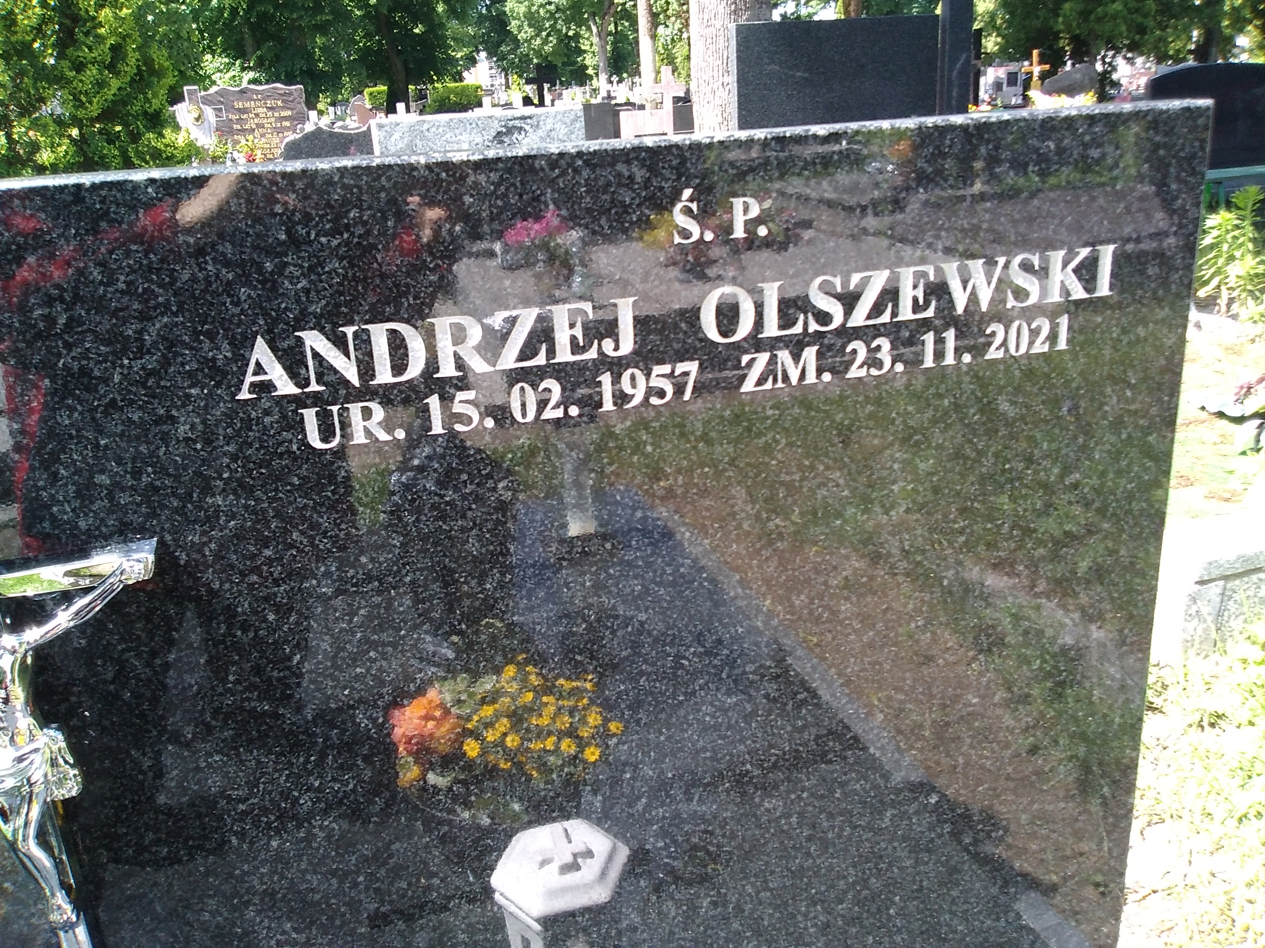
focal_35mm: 30
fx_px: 1096
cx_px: 647
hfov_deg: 60.0
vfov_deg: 46.8
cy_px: 469
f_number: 2.4
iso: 117
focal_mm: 2.39
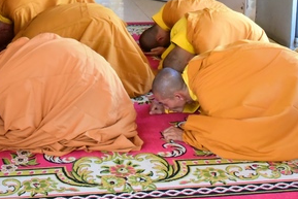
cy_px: -13
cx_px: 92
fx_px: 596
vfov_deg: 18.3
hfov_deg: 27.8
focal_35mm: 72
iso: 12800
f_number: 13
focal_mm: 32
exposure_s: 1/100
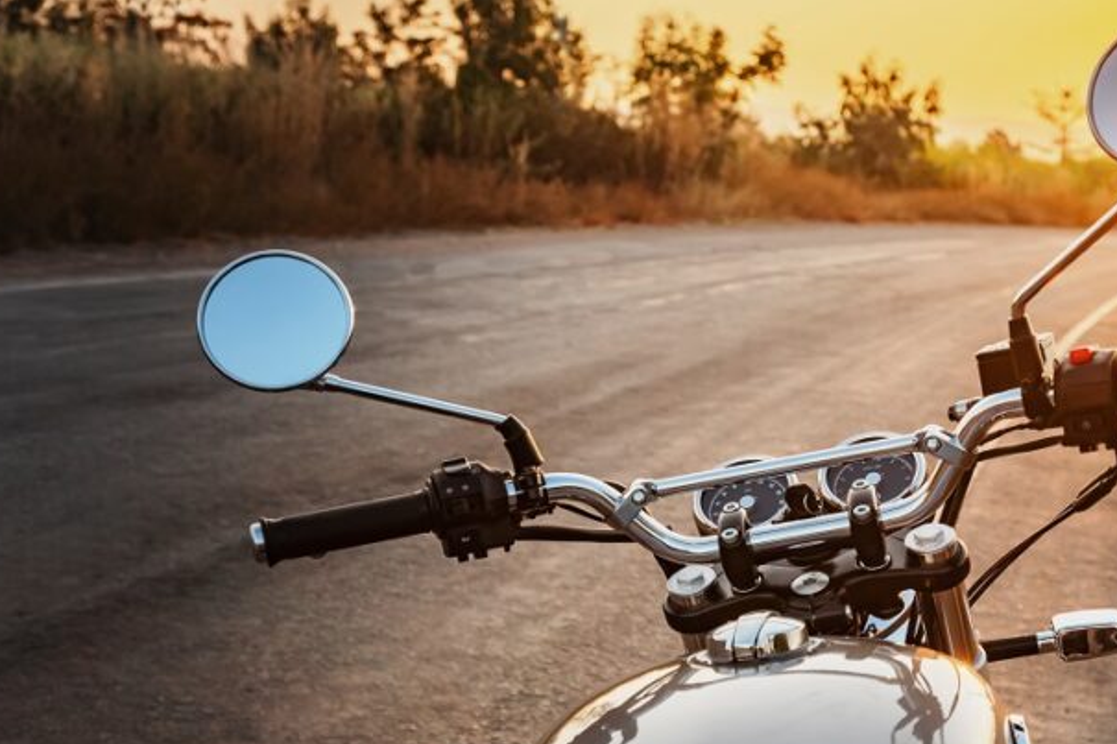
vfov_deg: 22.6
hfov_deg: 33.0
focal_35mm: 60
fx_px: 1861
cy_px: 468
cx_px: 772
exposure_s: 1/320
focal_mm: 28
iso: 100
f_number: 4
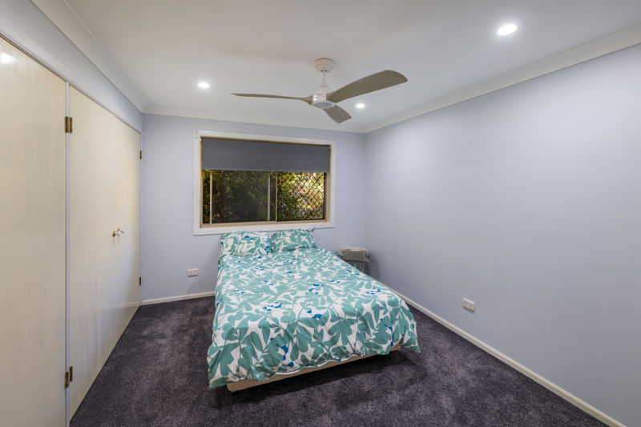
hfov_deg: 104.3
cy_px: 214
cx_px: 320
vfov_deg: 81.2
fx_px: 249
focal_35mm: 14
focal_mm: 14
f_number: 8
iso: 50
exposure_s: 1/6
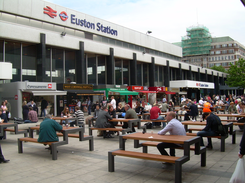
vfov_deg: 37.7
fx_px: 269
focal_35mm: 38
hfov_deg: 49.0
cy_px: 92
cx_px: 122
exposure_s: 1/250
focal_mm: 6.3
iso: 50
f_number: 4.6
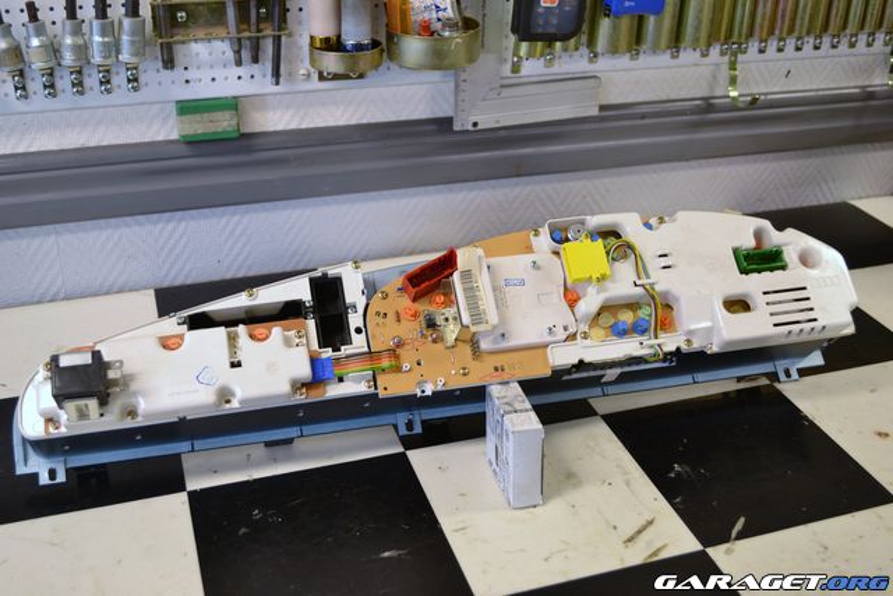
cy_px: 298
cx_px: 446
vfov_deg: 34.2
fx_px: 968
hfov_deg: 49.5
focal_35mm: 39
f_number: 4.2
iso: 100
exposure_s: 1/6
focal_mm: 26
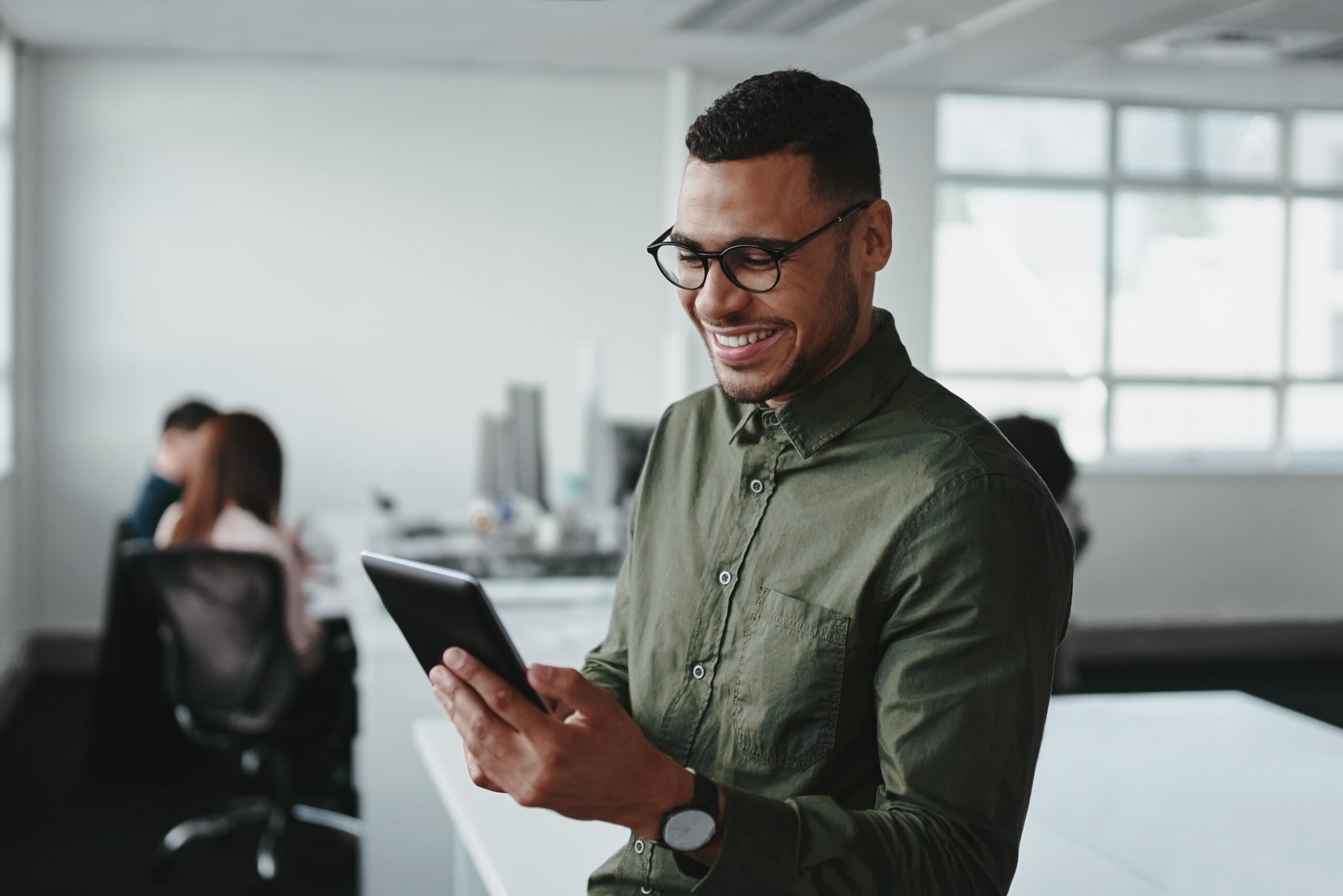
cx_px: 672
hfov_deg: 38.2
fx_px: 1940
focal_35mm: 52
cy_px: 448
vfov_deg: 26.0
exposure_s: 1/2000
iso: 400
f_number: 1.4
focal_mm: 35
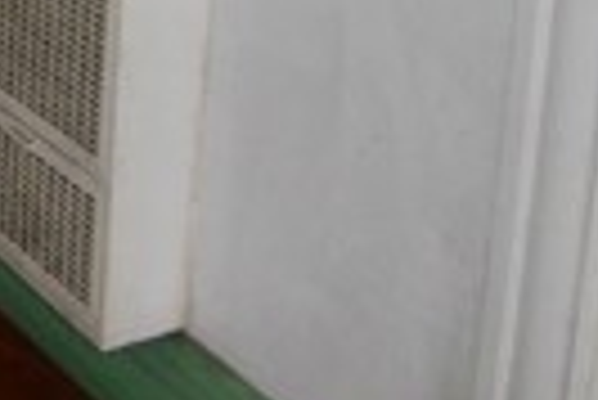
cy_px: -317
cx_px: -369
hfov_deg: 21.8
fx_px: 1197
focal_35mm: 72
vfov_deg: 16.1
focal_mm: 10
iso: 450
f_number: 3.5
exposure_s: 1/60
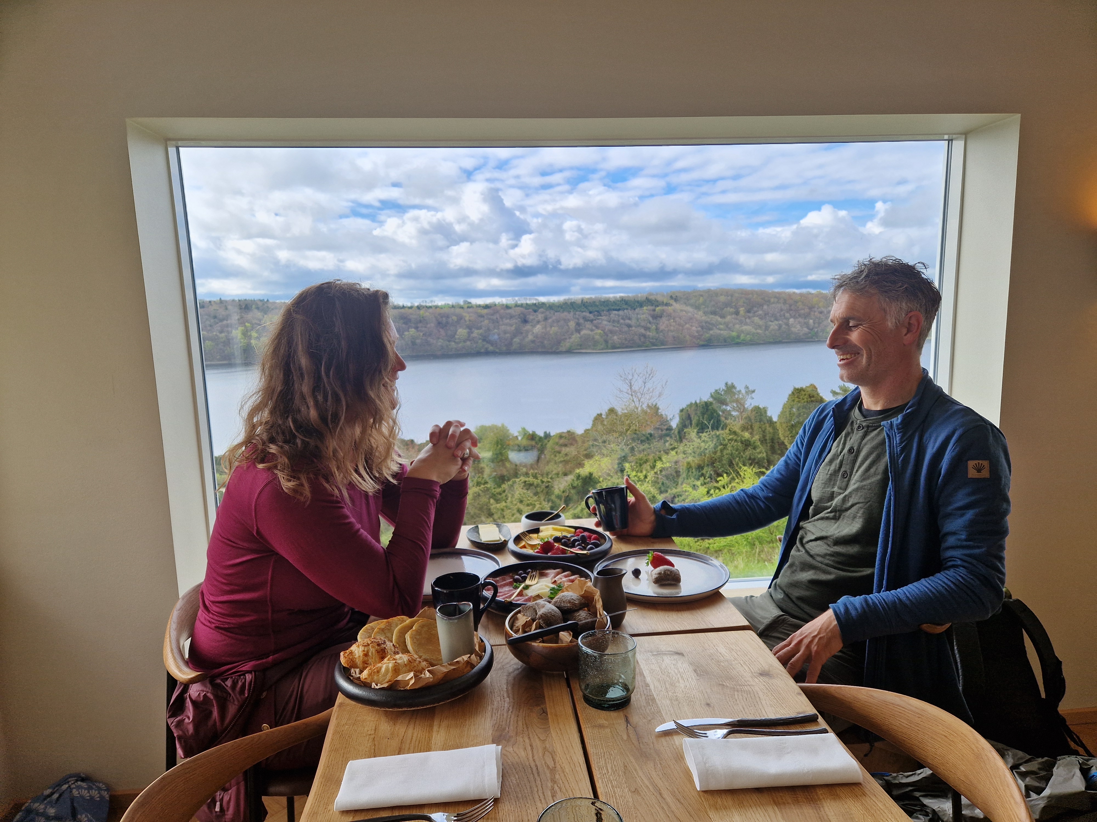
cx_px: 548
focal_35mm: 23
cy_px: 411
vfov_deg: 58.9
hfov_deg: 73.9
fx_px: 729
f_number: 1.8
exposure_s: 1/427
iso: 50
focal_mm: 5.4
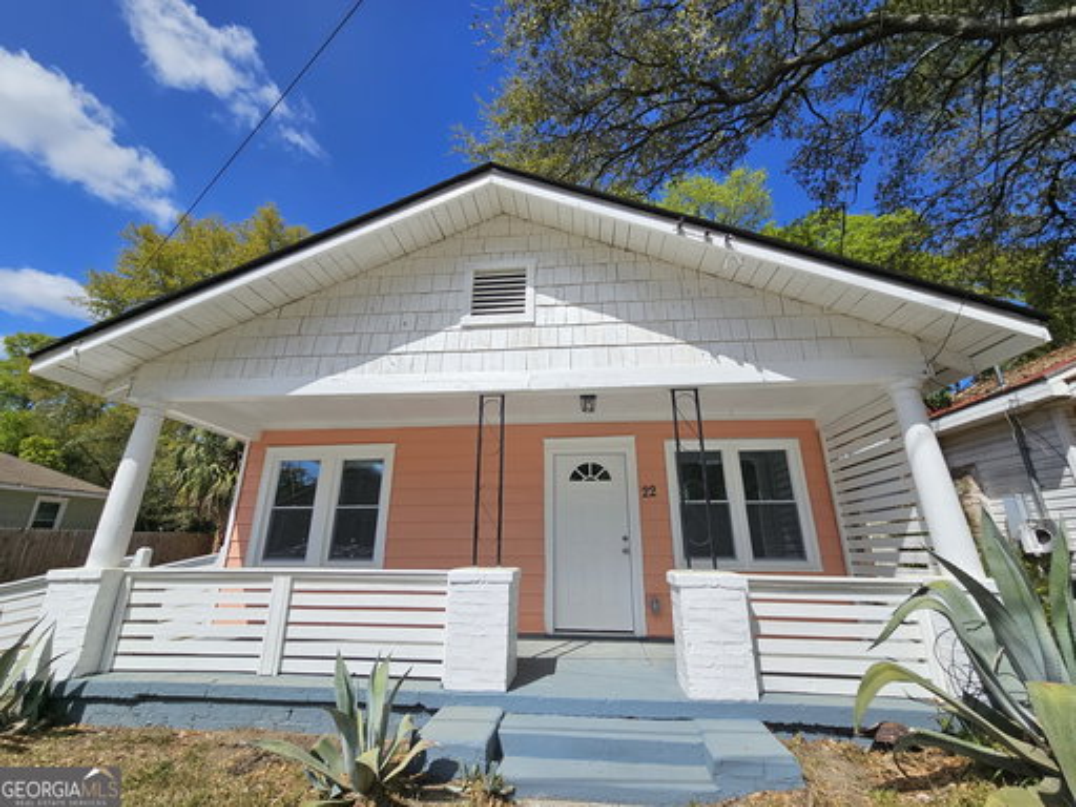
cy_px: 404
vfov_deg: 89.9
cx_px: 538
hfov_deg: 106.2
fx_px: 404
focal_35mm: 13
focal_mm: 2.2
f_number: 2.2
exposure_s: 1/3892
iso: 50
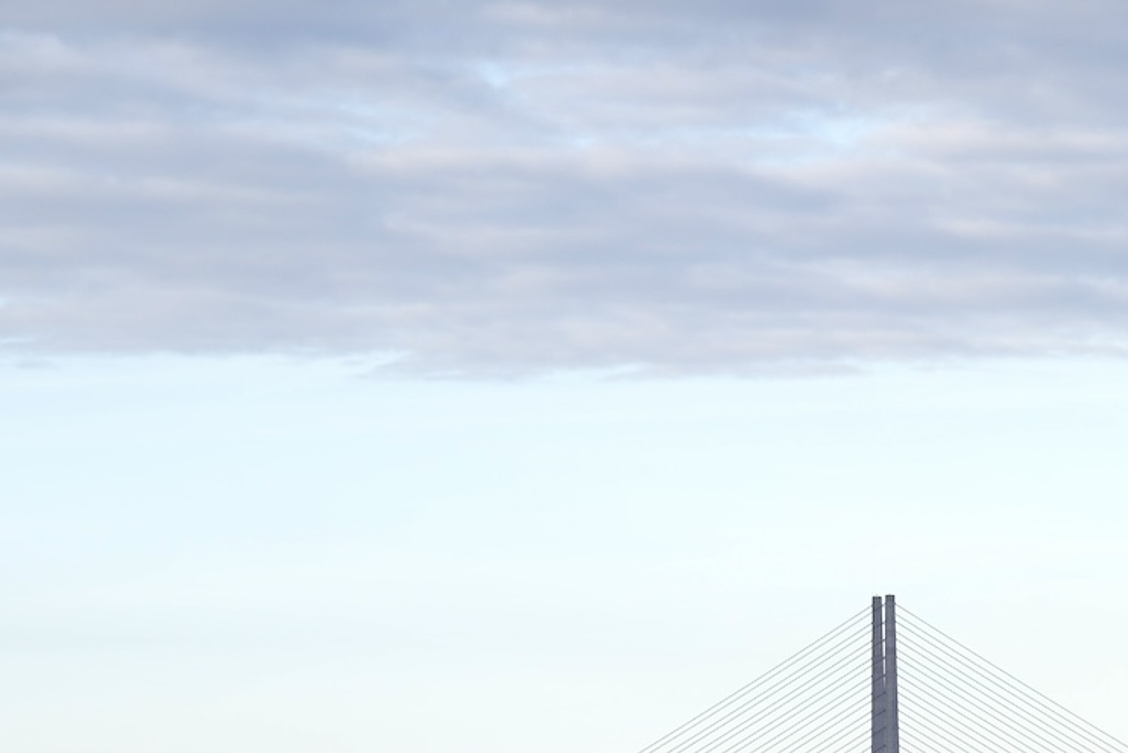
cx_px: 1017
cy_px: 969
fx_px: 7084
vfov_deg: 6.0
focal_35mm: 226
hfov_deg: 9.1
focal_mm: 70
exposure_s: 1/800
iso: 100
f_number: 4
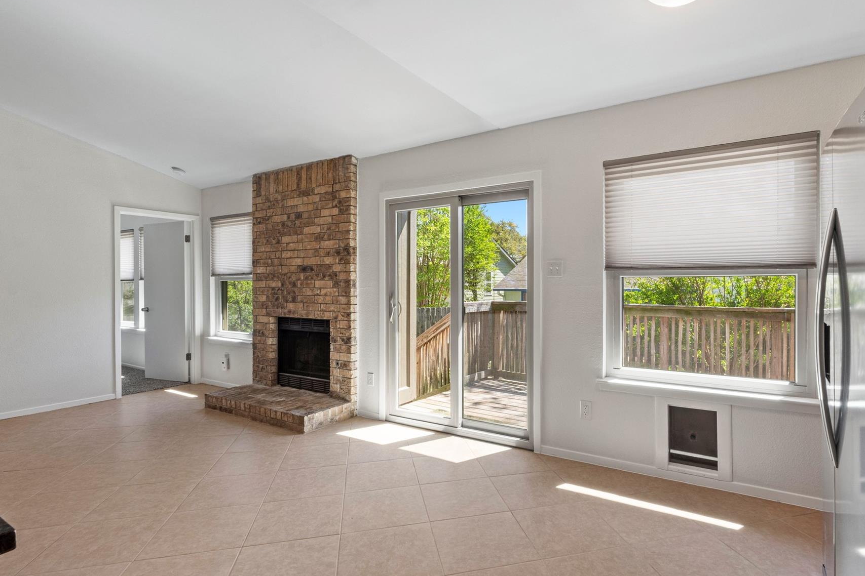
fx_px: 432
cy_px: 297
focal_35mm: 18
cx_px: 478
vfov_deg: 67.4
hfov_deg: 89.7
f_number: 11
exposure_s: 1/1.25
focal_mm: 10
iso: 250
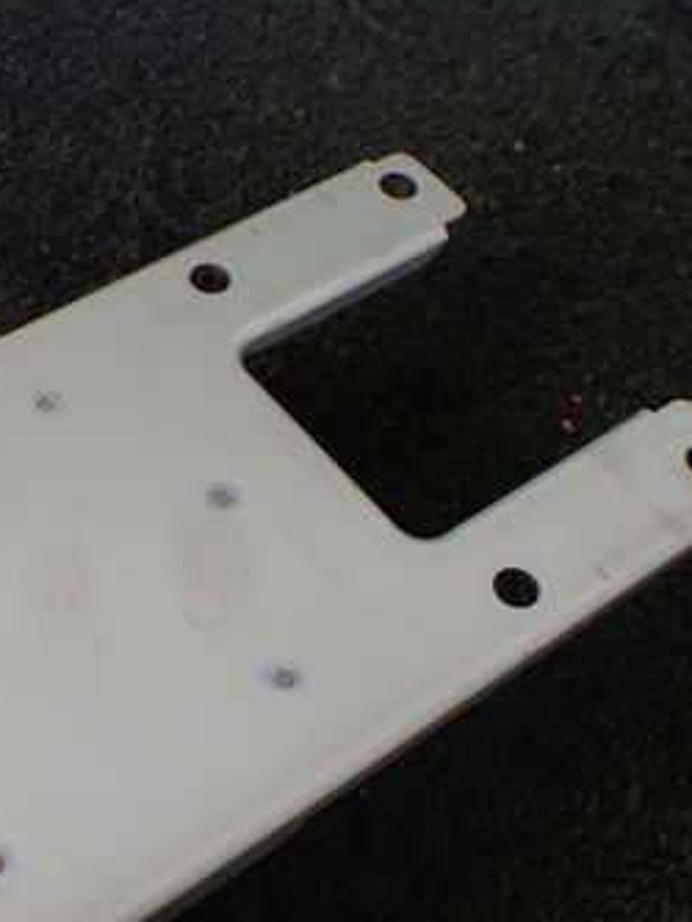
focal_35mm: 54
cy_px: 593
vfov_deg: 35.3
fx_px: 1438
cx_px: 127
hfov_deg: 26.5
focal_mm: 5.4
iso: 200
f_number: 2.3
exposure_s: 1/125
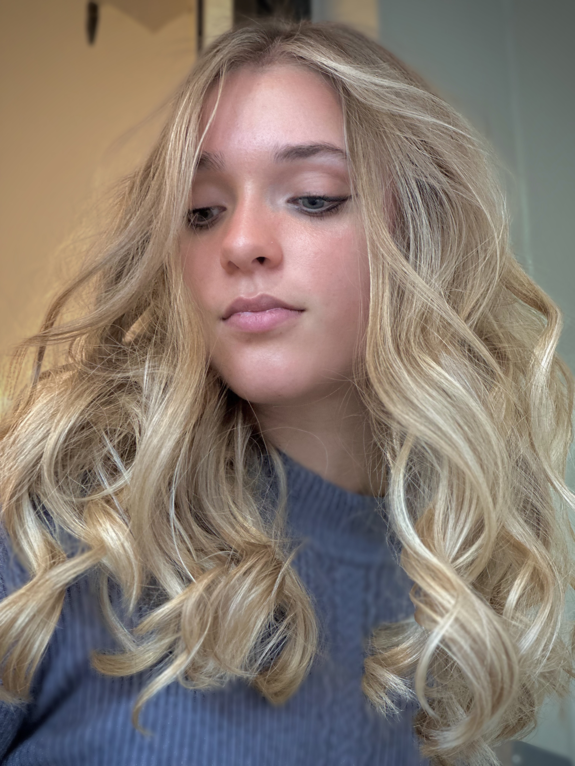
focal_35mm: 77
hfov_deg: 19.1
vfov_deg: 25.3
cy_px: 383
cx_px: 288
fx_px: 1705
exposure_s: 1/35
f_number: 2.8
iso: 250
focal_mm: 9
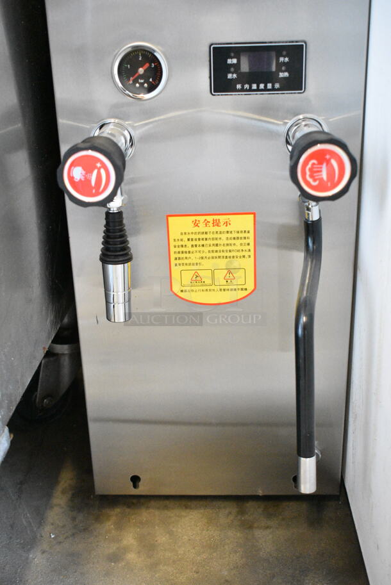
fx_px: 732
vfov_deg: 43.6
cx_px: 196
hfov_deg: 29.9
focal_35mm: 45
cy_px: 292
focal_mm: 30
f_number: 5.6
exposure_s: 1/80
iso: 6400
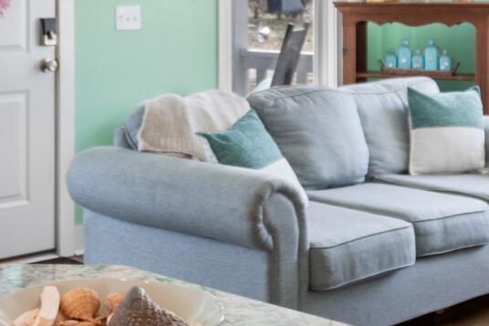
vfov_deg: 15.8
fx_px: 1141
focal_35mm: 84
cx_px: 193
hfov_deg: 24.2
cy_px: -28
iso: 100
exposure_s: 1/10
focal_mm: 10
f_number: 4.5
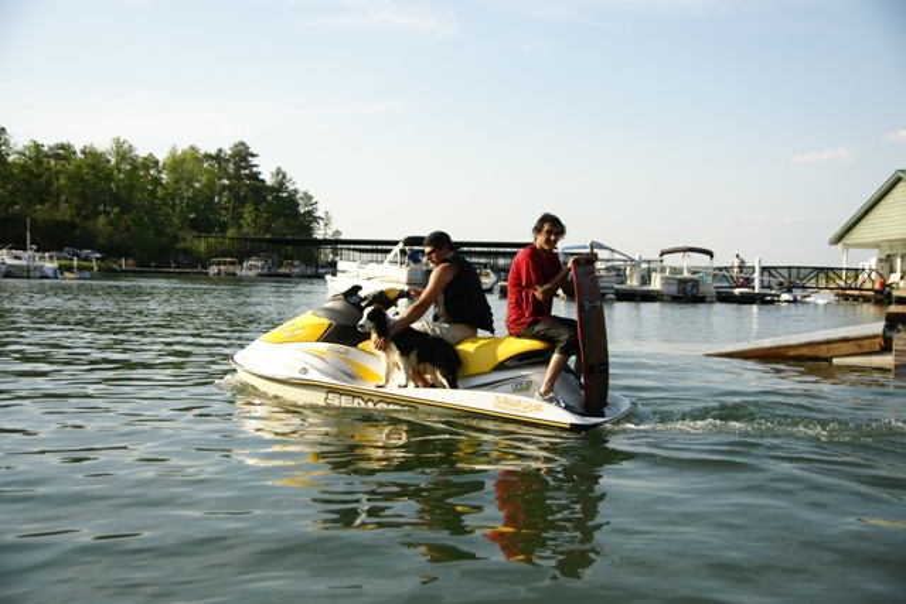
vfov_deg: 34.2
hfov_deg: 49.5
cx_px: 453
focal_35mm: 39
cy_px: 302
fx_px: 982
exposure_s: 1/1250
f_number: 2.8
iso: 100
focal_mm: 26
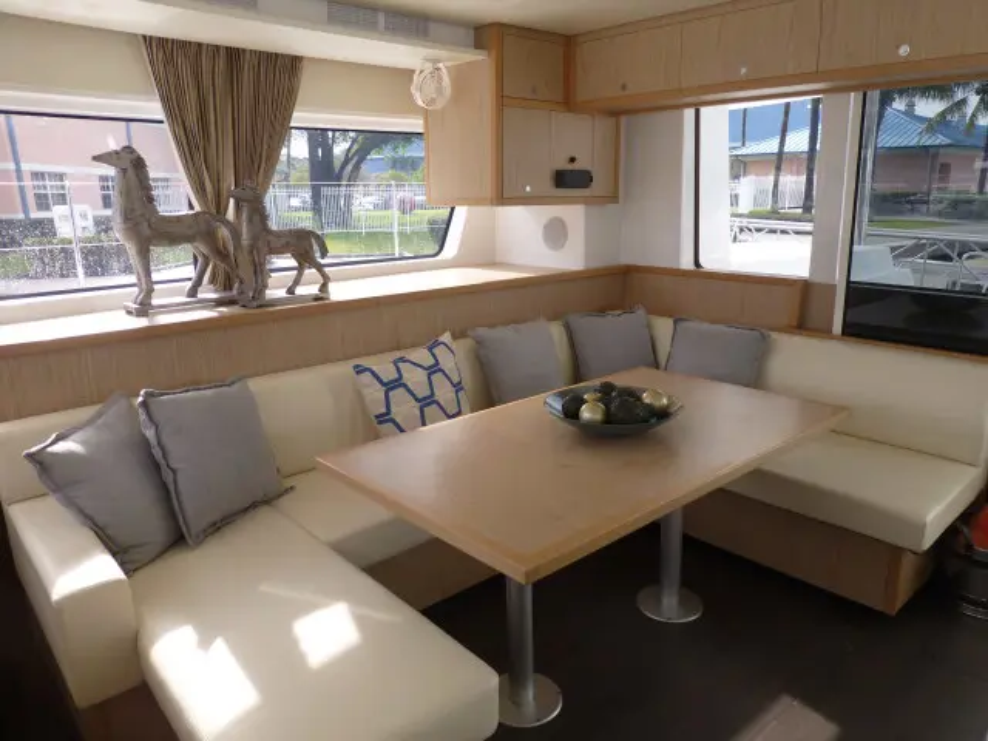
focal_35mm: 24
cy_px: 370
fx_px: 685
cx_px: 494
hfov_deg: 71.6
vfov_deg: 56.8
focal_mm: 4.3
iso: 100
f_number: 3.3
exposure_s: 1/100
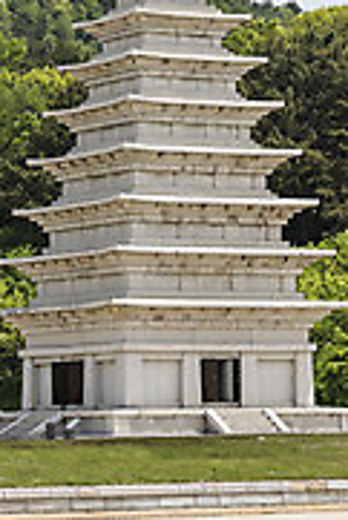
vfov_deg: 9.7
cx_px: 188
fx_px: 3039
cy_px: -14
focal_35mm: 210
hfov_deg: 6.6
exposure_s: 1/320
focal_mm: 95
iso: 100
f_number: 8
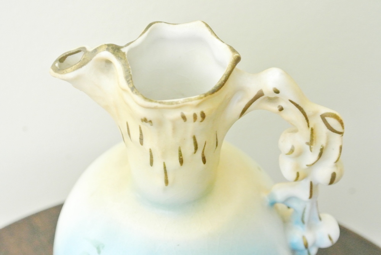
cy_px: 128
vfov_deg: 19.0
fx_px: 763
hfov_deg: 28.0
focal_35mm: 72
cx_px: 190
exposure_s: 1/25
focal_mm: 26.7
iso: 3200
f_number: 5.6
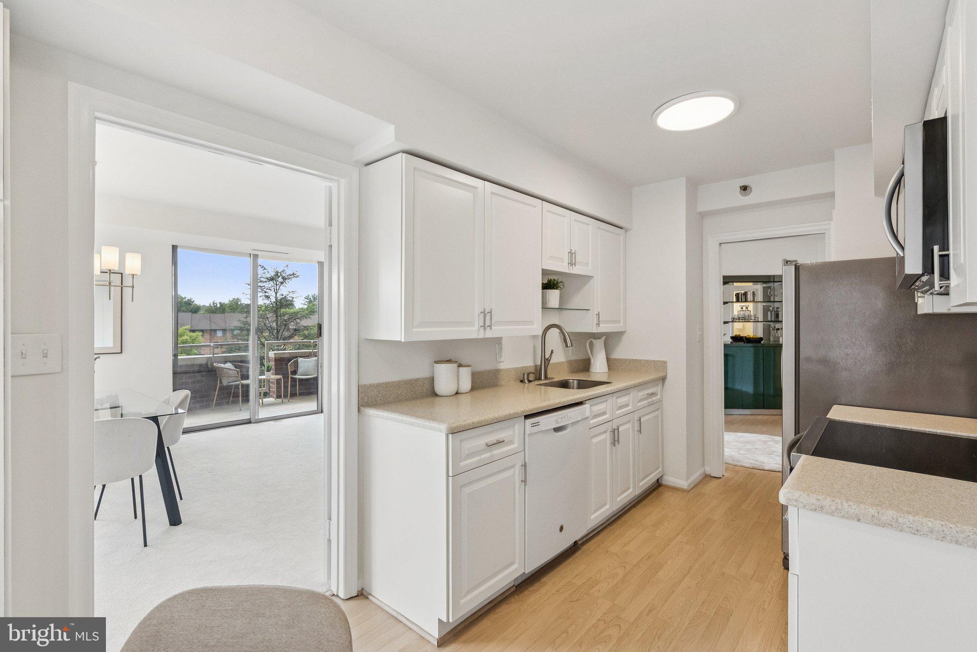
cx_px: 488
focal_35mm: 16
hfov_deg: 96.7
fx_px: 434
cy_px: 326
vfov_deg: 73.8
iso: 2000
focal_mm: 16
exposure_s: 1/125
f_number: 9
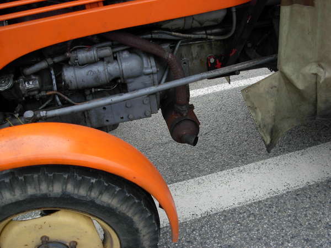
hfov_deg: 49.0
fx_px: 363
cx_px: 166
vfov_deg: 37.7
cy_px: 124
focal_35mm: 38
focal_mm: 6.3
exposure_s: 1/242
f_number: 2.9
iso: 79
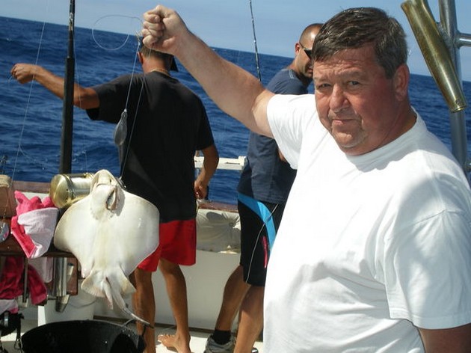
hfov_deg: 36.2
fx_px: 721
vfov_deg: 27.5
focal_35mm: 53
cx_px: 236
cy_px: 176
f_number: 5.6
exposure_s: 1/400
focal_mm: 9.3
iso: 50
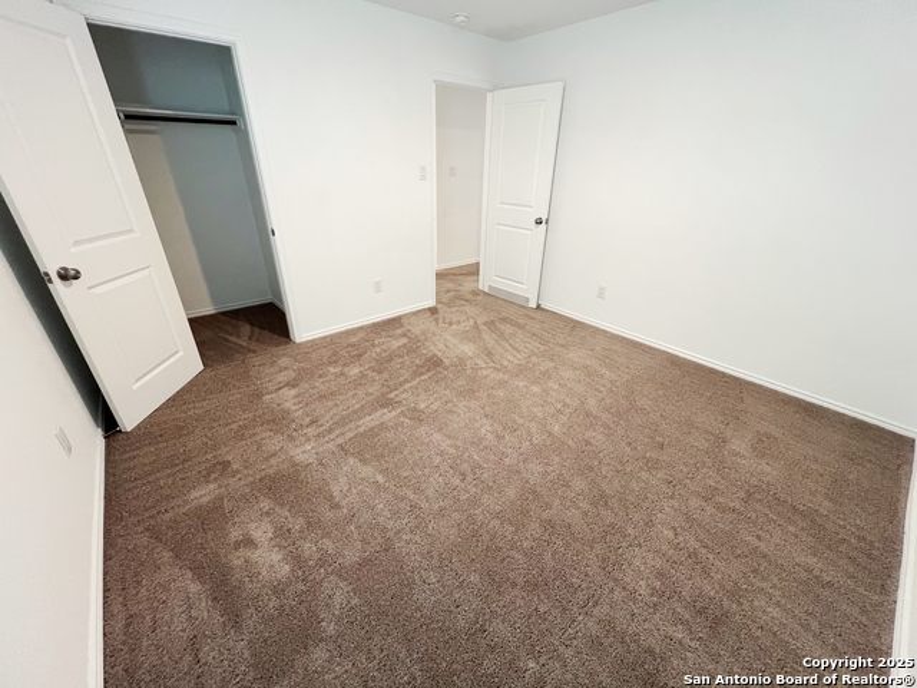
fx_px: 344
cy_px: 344
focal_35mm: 13
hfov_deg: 106.2
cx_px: 458
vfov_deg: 89.9
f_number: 1.8
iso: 320
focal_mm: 1.57
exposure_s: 1/60
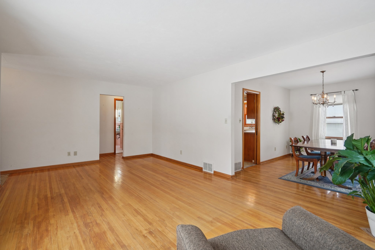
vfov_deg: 73.7
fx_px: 167
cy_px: 125
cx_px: 188
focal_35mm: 16
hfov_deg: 96.7
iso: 400
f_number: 8
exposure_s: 1/15
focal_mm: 16
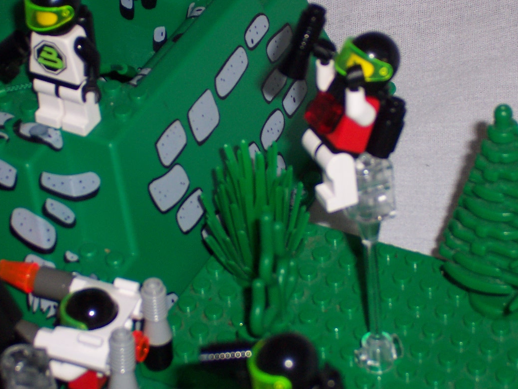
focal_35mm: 166
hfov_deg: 11.9
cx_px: 276
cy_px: 210
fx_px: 2484
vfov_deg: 8.9
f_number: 4.9
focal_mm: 22.4
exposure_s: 1/125
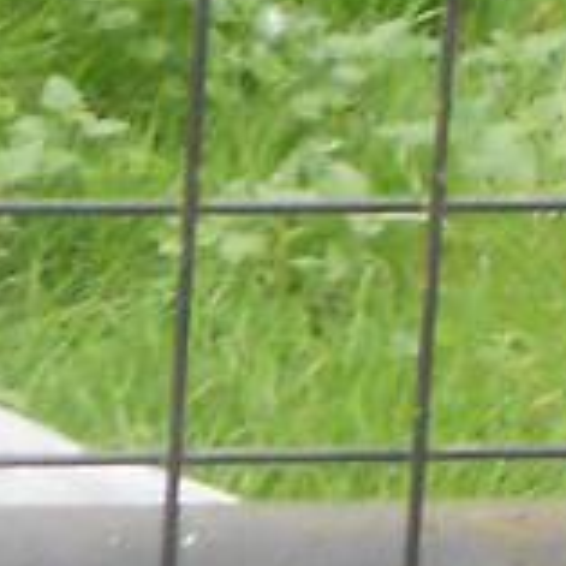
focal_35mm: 324
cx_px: -678
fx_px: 5994
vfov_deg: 5.4
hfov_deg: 5.3
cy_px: 288
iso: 100
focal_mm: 6.3
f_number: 3.5
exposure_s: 1/100
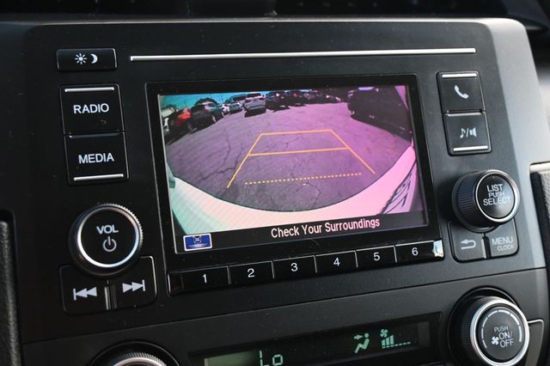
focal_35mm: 44
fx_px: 664
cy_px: 183
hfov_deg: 45.0
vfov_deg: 30.8
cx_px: 275
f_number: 4.8
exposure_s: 1/125
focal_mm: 29
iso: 720
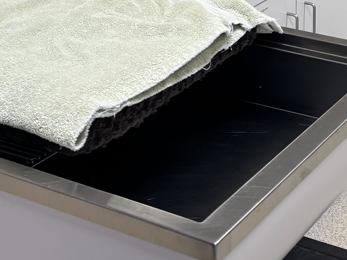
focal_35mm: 95
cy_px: -167
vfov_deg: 14.2
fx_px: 952
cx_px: 196
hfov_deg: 20.6
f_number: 1.6
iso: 125
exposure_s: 1/105
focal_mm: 5.96
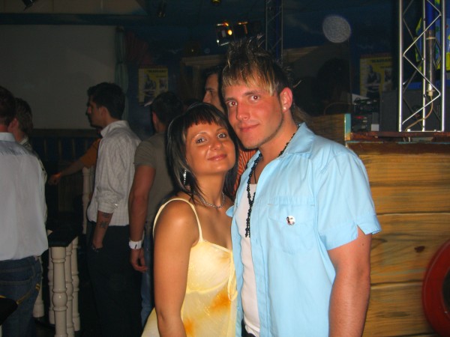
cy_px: 168
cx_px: 225
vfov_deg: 37.7
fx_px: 494
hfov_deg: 49.0
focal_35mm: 38
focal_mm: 7.9
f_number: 2.8
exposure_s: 1/60
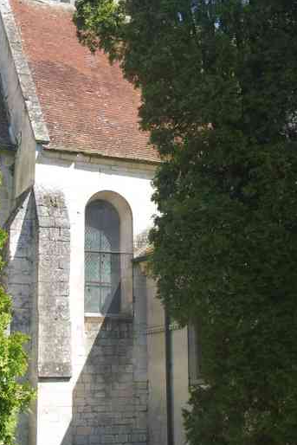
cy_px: 126
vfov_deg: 28.5
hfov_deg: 19.5
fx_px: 866
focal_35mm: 70
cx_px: 158
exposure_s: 1/50
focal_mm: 24
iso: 200
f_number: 8
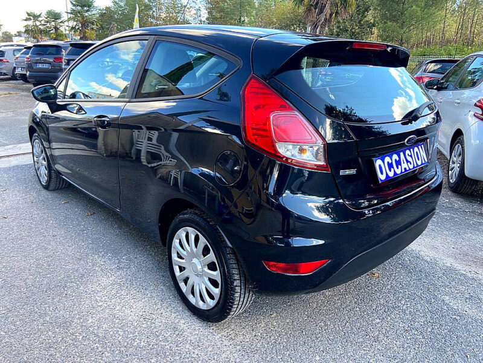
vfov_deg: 53.1
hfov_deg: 67.3
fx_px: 363
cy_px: 182
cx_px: 242
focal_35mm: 26
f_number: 1.8
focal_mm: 4.25
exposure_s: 1/153
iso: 32
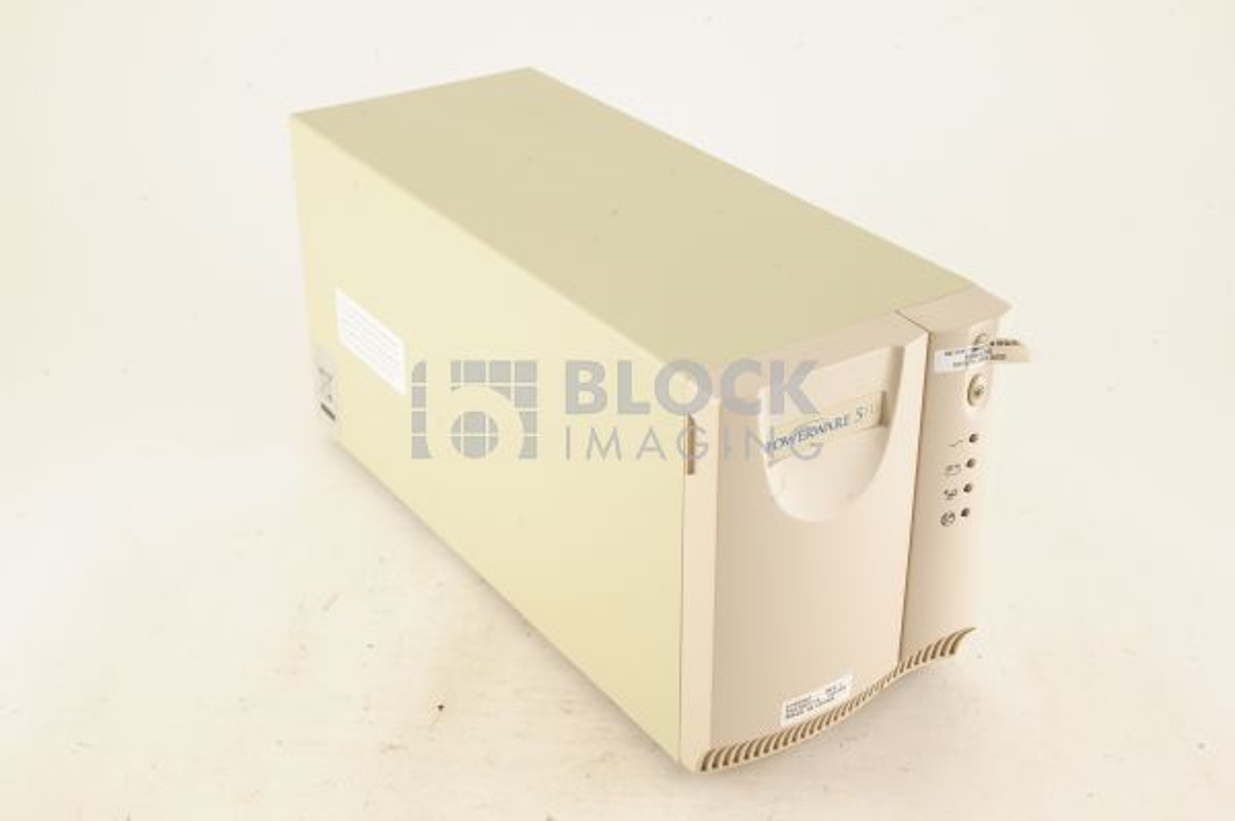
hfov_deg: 39.6
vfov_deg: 26.9
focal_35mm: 50
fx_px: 1714
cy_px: 410
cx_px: 618
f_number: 14
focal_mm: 50
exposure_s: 1/200
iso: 1600
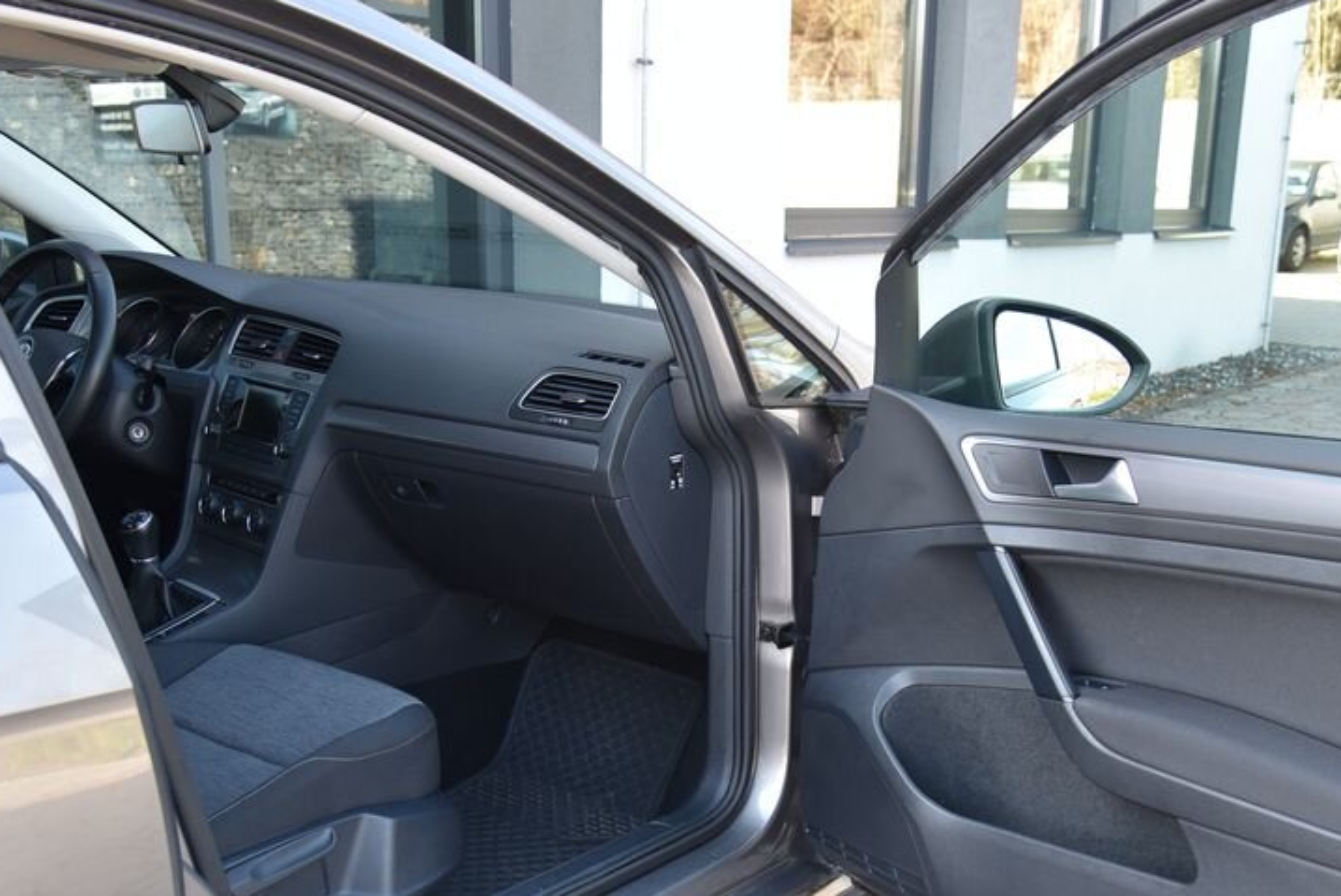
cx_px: 752
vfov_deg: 33.1
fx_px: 1491
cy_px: 610
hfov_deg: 48.3
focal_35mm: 40
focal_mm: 28
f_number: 5
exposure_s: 1/100
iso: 500
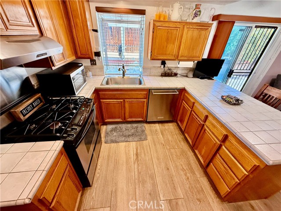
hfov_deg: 102.1
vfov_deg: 85.7
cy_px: 106
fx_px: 114
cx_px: 140
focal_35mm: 14
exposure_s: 1/59
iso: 400
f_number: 2.2
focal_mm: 2.22
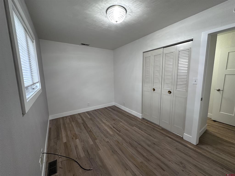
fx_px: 95
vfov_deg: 85.7
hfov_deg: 102.1
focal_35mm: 14
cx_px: 118
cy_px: 88
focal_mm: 2.22
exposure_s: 1/60
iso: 200
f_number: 2.2
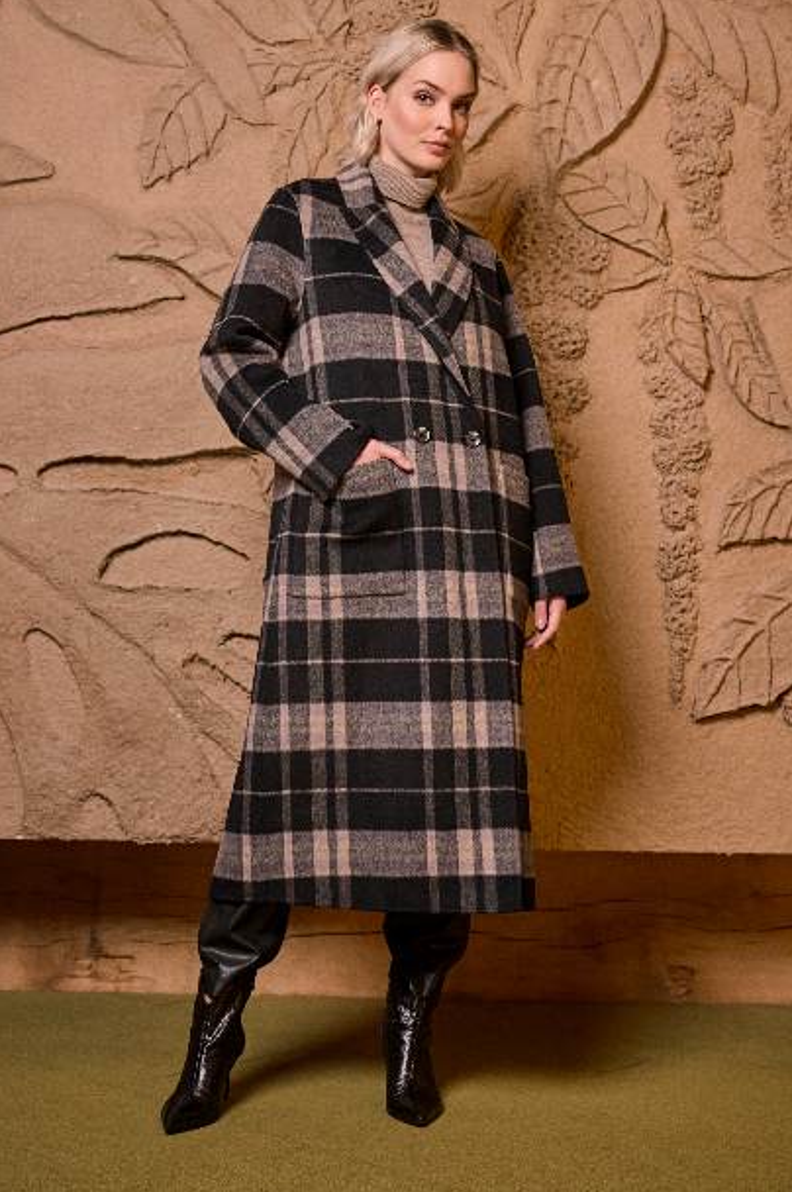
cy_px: 518
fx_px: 1753
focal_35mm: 53
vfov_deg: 37.5
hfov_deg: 25.4
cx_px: 343
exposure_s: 1/160
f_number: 4
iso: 800
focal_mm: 46
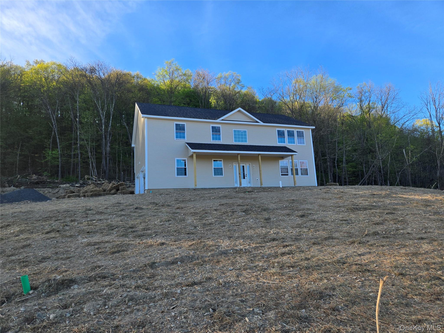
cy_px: 166
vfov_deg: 58.9
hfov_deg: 73.9
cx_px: 222
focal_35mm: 23
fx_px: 295
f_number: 1.8
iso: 80
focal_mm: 5.4
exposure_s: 1/1829
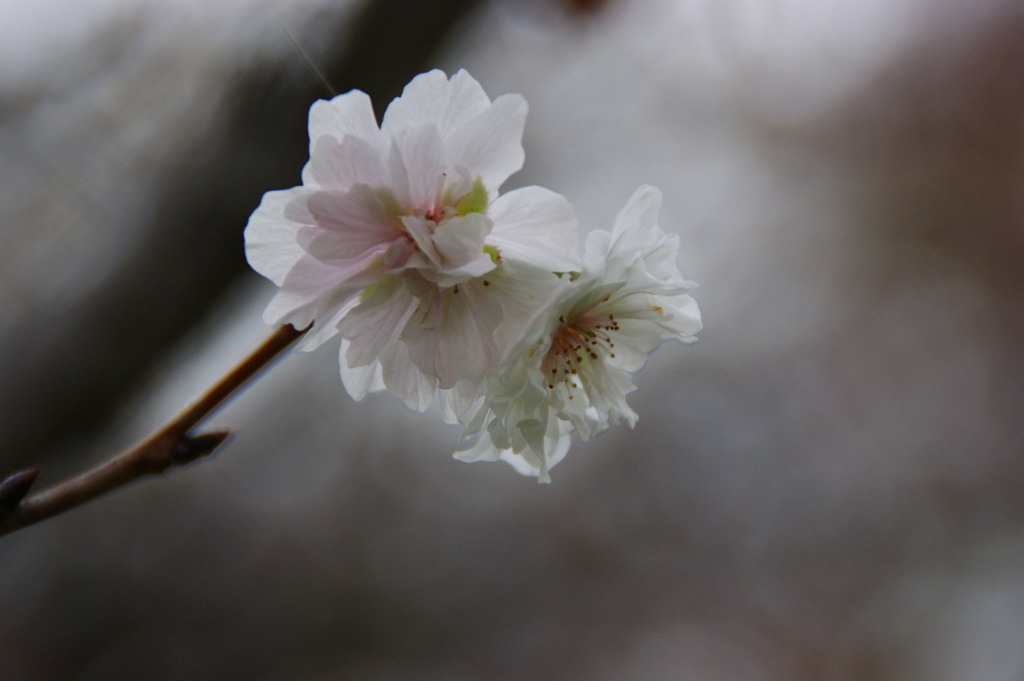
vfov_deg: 4.6
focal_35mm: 300
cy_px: 340
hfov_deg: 6.9
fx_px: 8526
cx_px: 512
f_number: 6.3
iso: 200
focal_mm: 200
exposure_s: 1/320
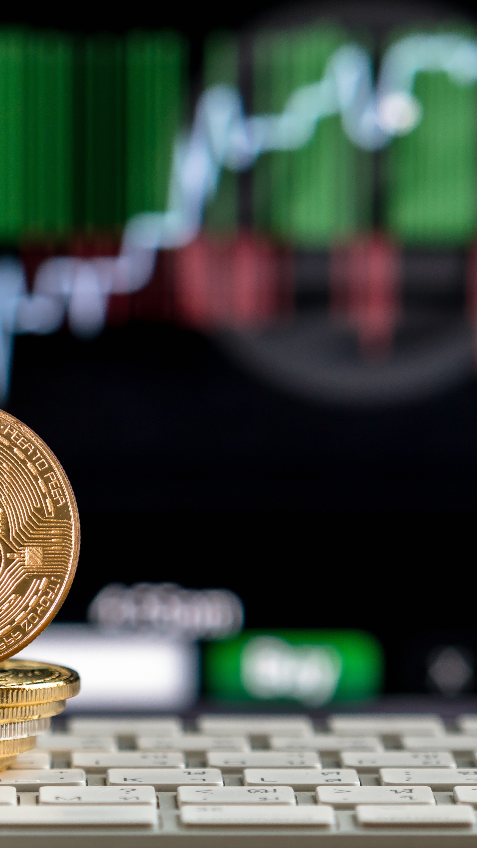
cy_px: 424
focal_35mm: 366
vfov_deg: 5.9
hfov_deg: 3.3
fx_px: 8225
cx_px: 233
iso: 640
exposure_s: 1/80
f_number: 4
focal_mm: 155
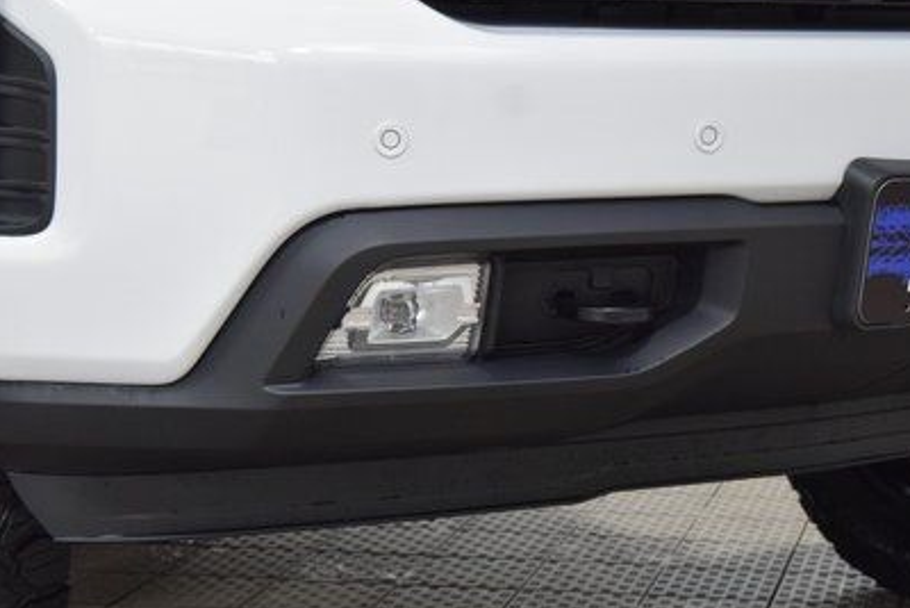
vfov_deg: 14.3
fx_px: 2427
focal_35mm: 96
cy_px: 313
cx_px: 651
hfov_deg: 21.1
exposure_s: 1/60
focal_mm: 40
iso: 1600
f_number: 5.6
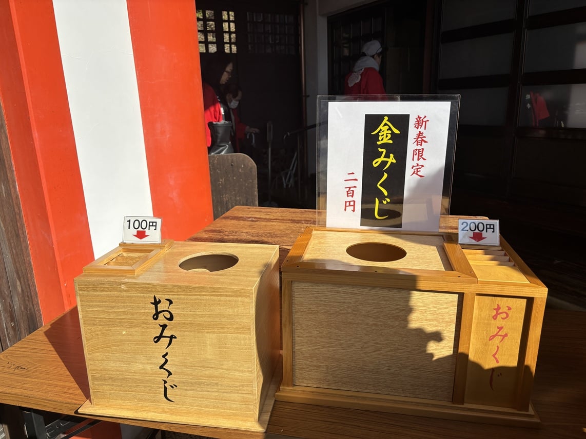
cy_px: 220
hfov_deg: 67.3
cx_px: 293
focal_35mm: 26
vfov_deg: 53.0
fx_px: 440
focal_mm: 5.96
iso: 50
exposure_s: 1/3650
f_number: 1.6
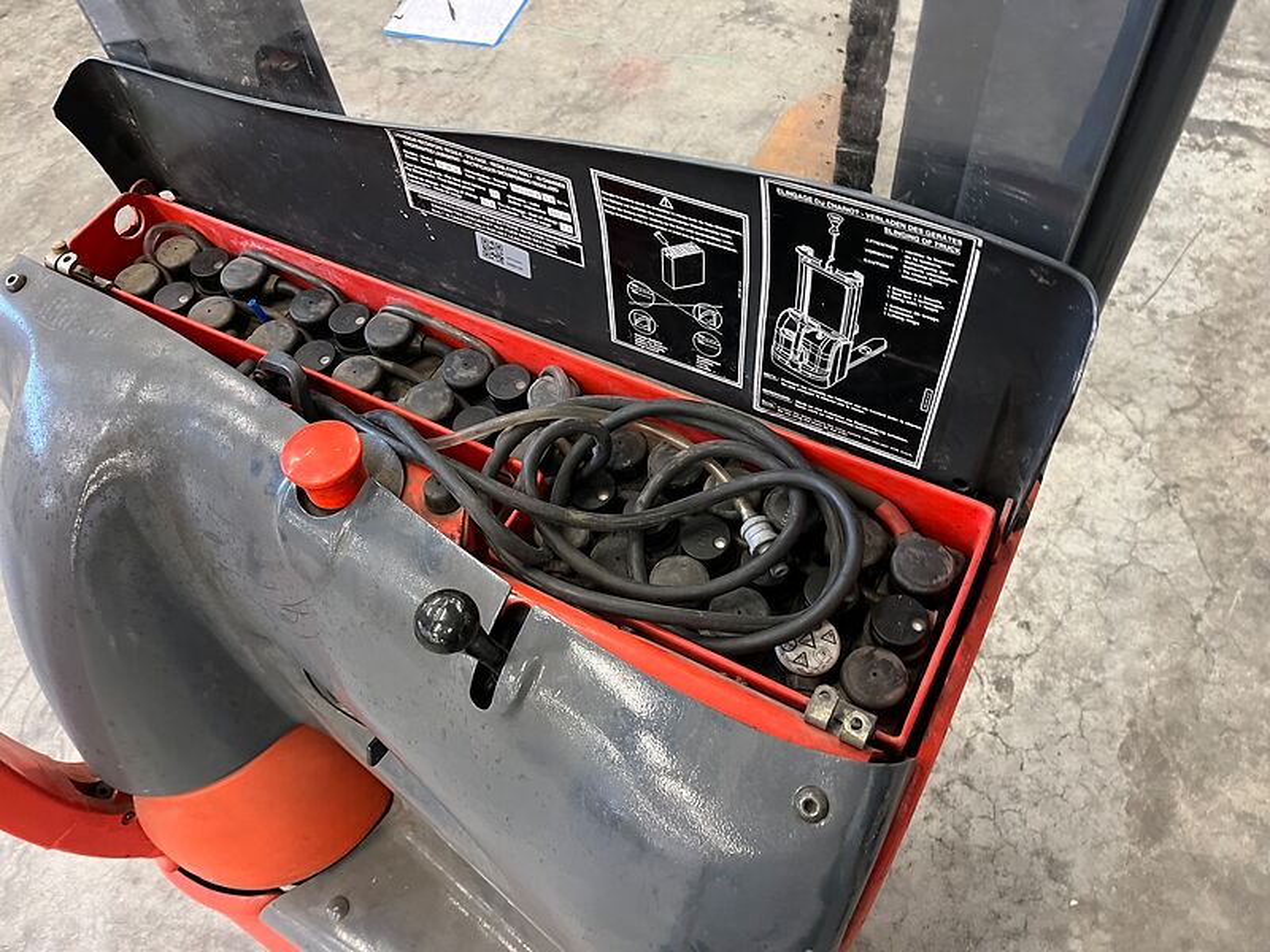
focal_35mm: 26
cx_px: 635
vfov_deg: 53.1
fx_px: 954
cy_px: 476
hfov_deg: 67.3
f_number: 1.6
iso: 320
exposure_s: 1/50
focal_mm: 5.1
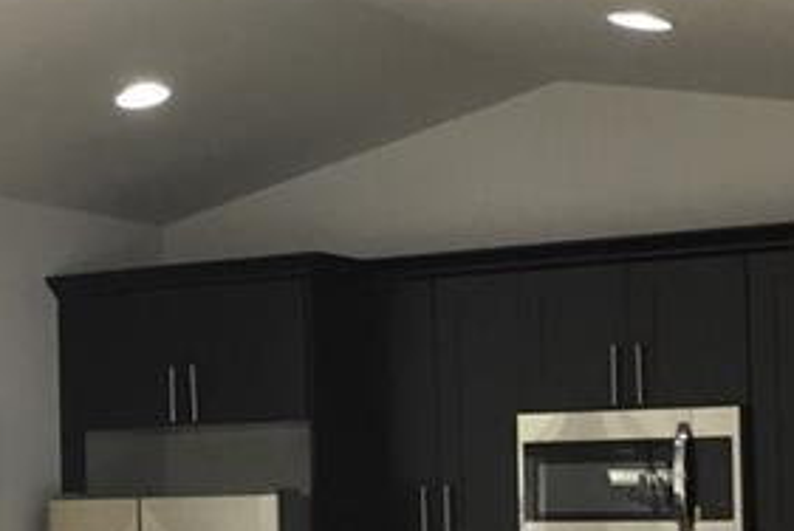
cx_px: 359
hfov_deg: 23.1
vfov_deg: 15.4
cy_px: 455
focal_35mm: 88
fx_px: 1943
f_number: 2.4
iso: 25
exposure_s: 1/40
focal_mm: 3.3
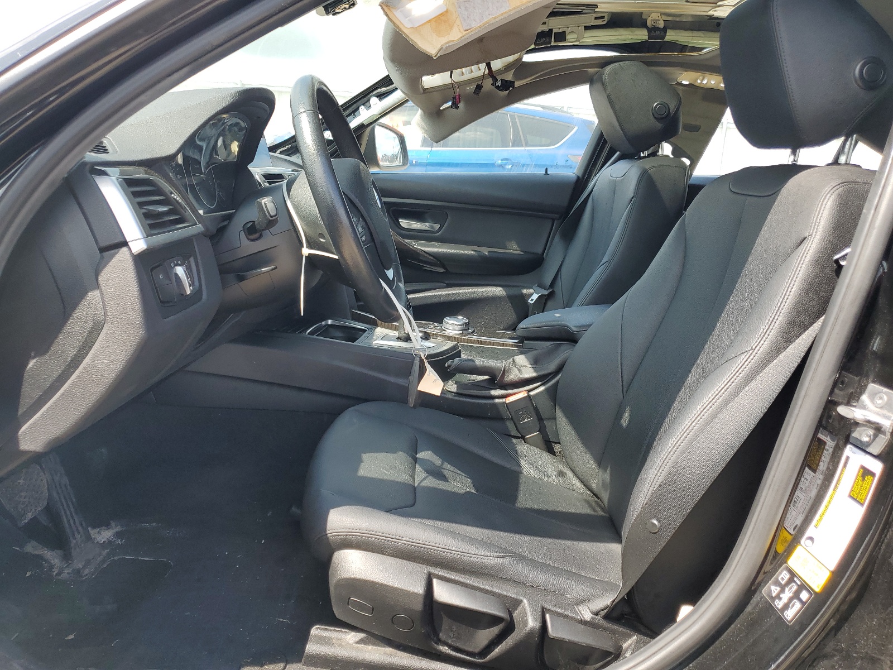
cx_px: 446
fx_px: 671
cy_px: 335
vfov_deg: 53.1
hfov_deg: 67.3
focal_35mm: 26
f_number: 1.5
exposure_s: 1/588
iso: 50
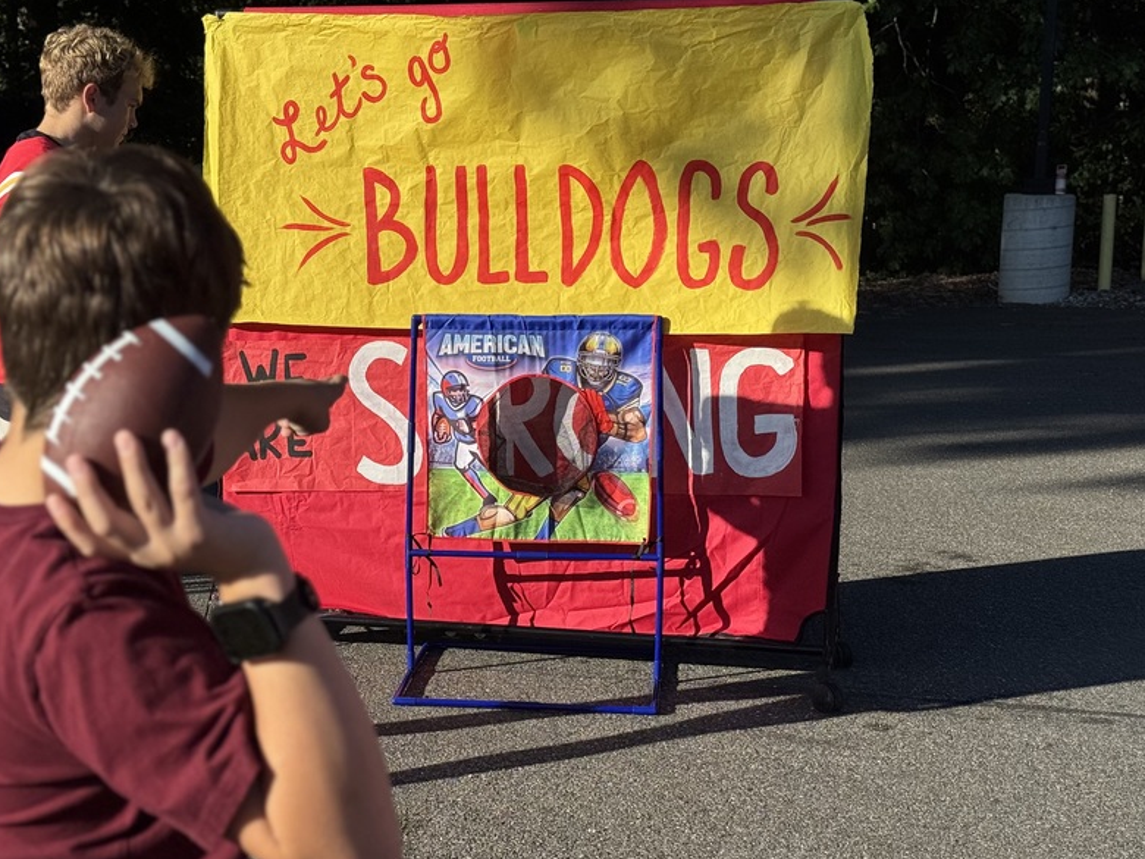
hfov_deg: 30.6
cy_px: 416
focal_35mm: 63
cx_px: 429
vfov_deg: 23.3
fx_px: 2084
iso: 64
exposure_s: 1/9009
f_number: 1.78
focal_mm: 6.76
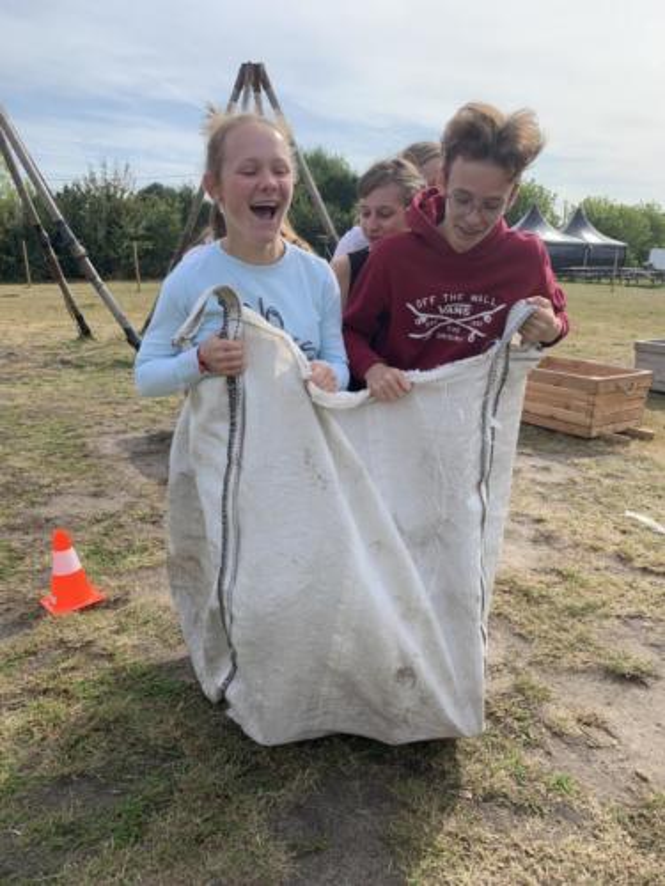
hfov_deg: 53.1
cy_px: 443
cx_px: 332
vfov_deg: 67.3
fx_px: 666
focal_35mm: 26
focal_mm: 4.25
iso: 25
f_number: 1.8
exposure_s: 1/1513
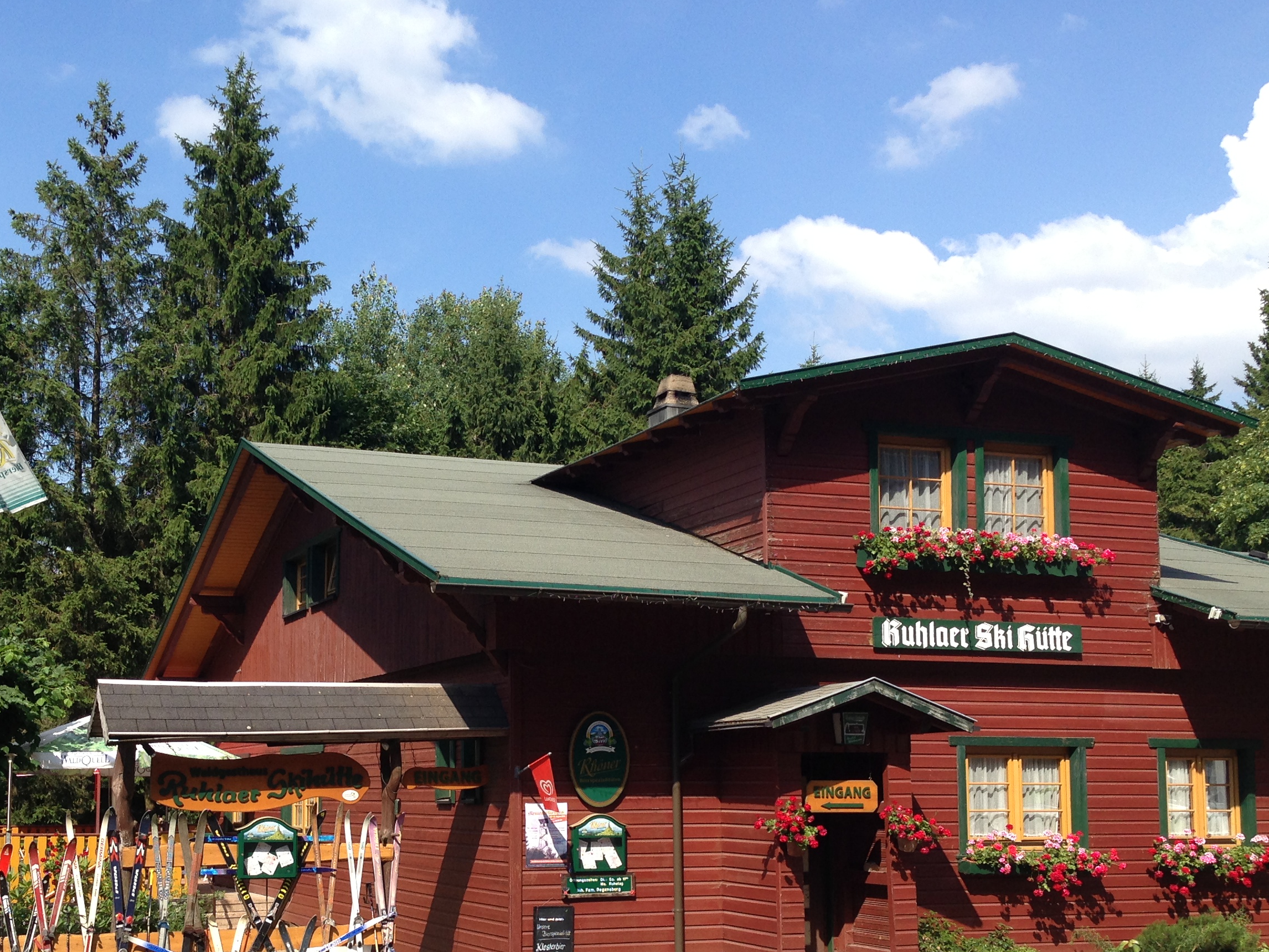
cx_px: 484
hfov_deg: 40.2
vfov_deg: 30.6
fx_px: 1723
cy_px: 665
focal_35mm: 47
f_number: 2.4
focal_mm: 4.13
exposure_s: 1/935
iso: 50
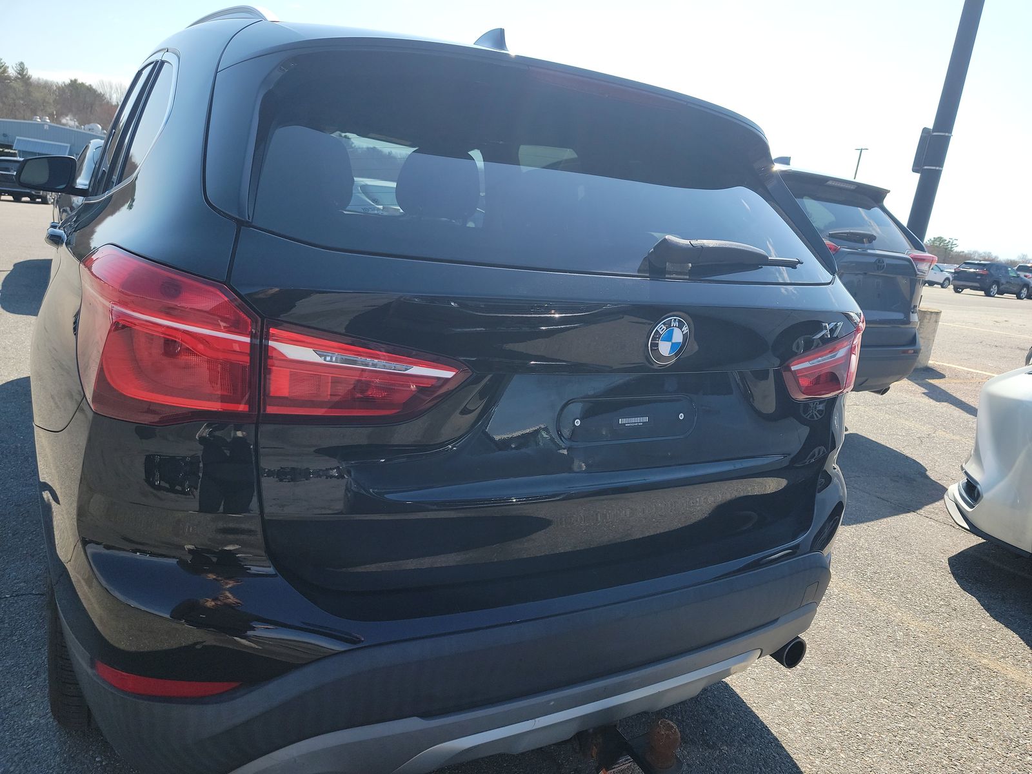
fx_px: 716
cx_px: 516
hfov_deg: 71.6
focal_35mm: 24
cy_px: 387
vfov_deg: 56.8
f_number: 1.8
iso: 50
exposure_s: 1/513
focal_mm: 6.7
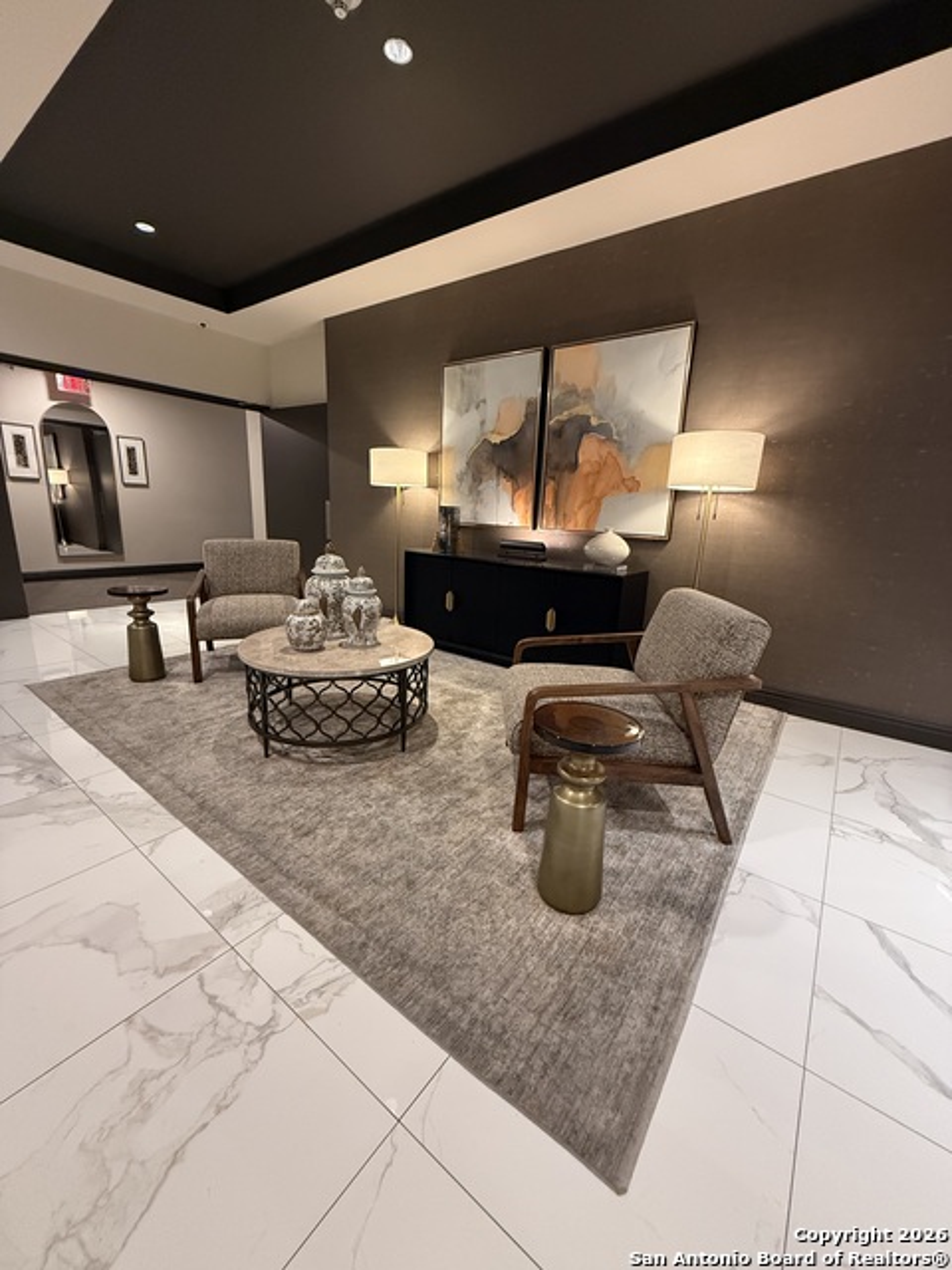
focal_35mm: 14
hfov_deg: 85.7
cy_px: 635
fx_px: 513
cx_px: 476
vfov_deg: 102.1
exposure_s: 1/60
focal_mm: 2.22
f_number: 2.2
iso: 640
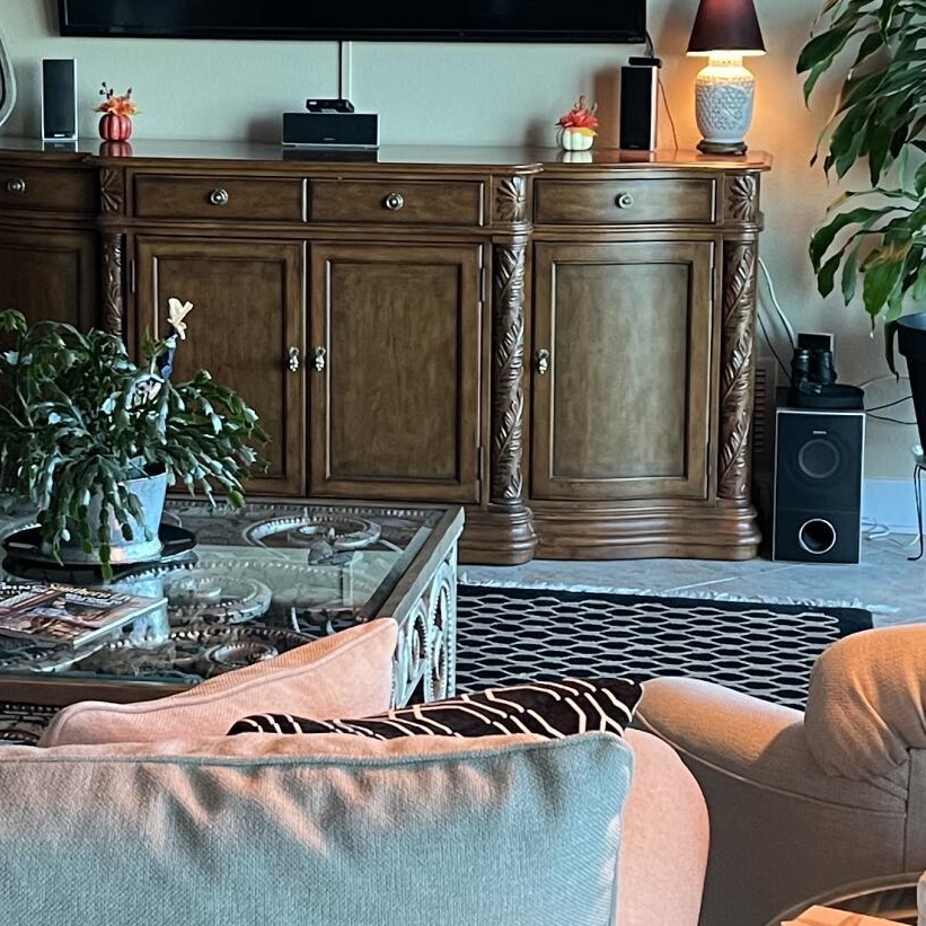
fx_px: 2542
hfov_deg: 20.6
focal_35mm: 84
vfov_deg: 20.5
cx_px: 422
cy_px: 277
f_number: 1.6
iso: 250
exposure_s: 1/60
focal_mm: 5.1
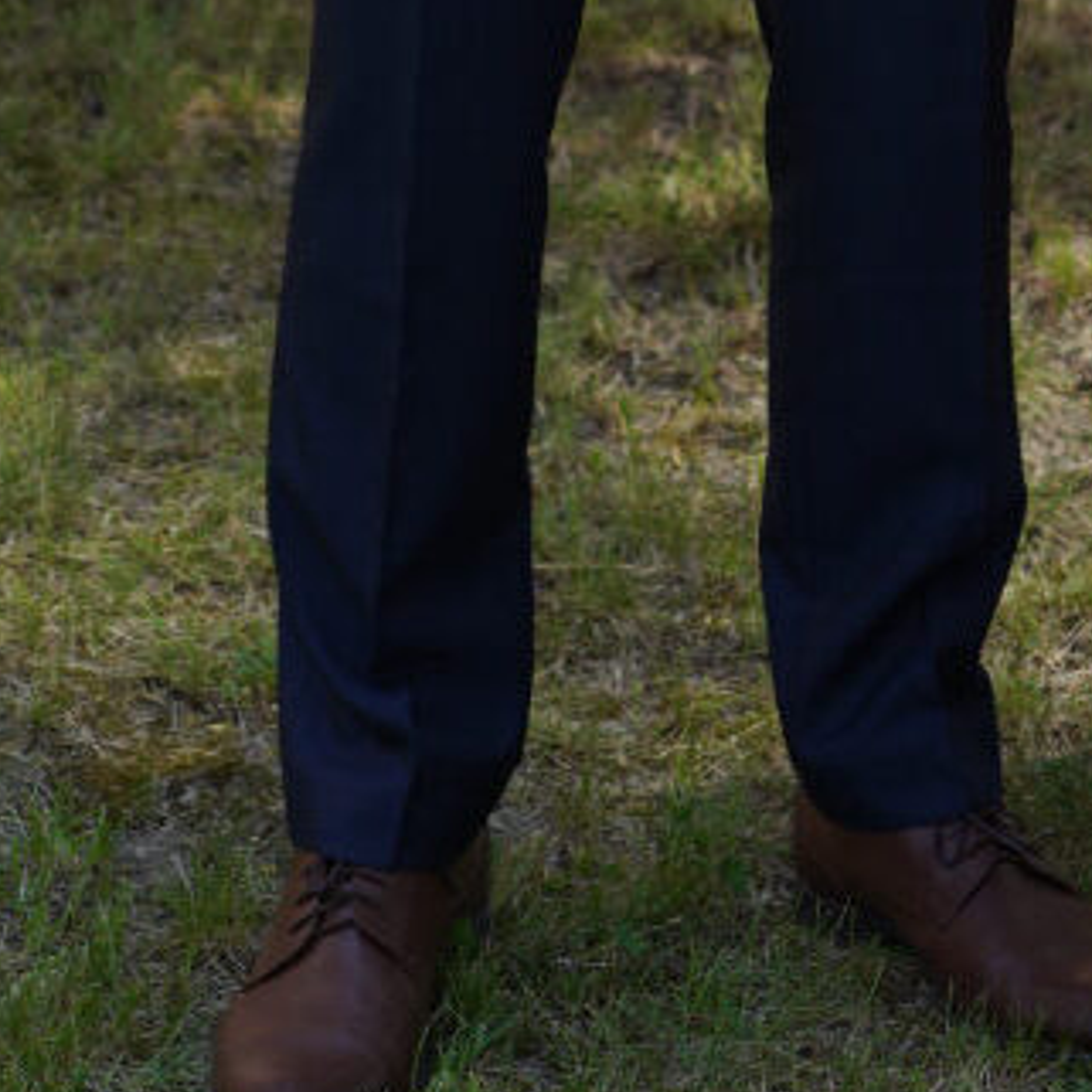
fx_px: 6638
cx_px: 1339
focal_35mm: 186
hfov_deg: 9.3
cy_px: -1061
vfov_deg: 8.9
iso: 100
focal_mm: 54
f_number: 4.5
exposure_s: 1/160
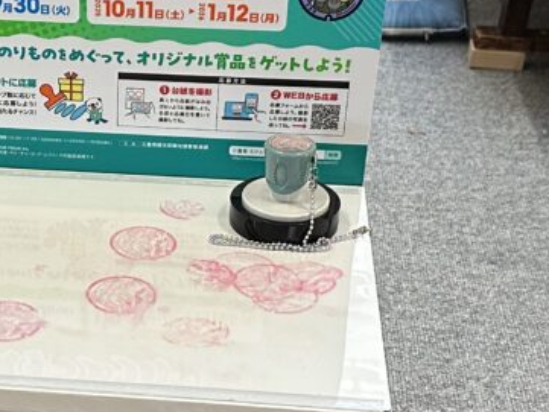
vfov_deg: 17.4
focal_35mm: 85
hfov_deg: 22.6
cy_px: 257
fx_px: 1349
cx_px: 93
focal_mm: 6.86
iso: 250
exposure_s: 1/60
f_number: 1.78
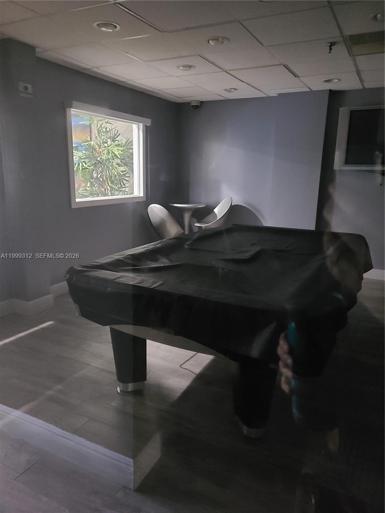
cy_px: 256
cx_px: 192
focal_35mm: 26
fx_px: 386
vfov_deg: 67.3
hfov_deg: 53.1
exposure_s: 1/13
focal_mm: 5.4
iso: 1250
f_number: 1.8
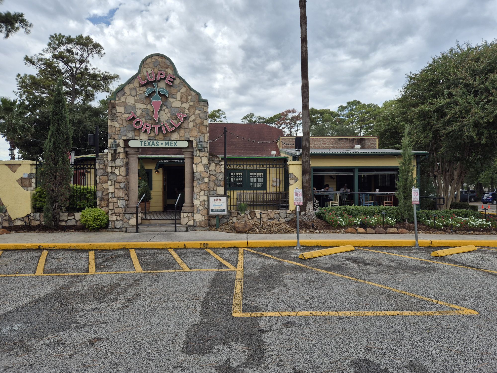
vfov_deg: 58.9
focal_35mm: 23
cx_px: 248
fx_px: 330
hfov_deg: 73.9
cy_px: 186
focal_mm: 5.4
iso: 25
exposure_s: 1/1012
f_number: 1.8
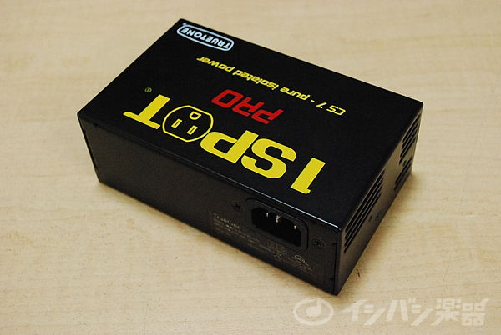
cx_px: 250
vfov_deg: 28.2
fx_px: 669
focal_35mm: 48
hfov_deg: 41.1
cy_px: 168
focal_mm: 32
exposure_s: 1/160
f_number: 6.3
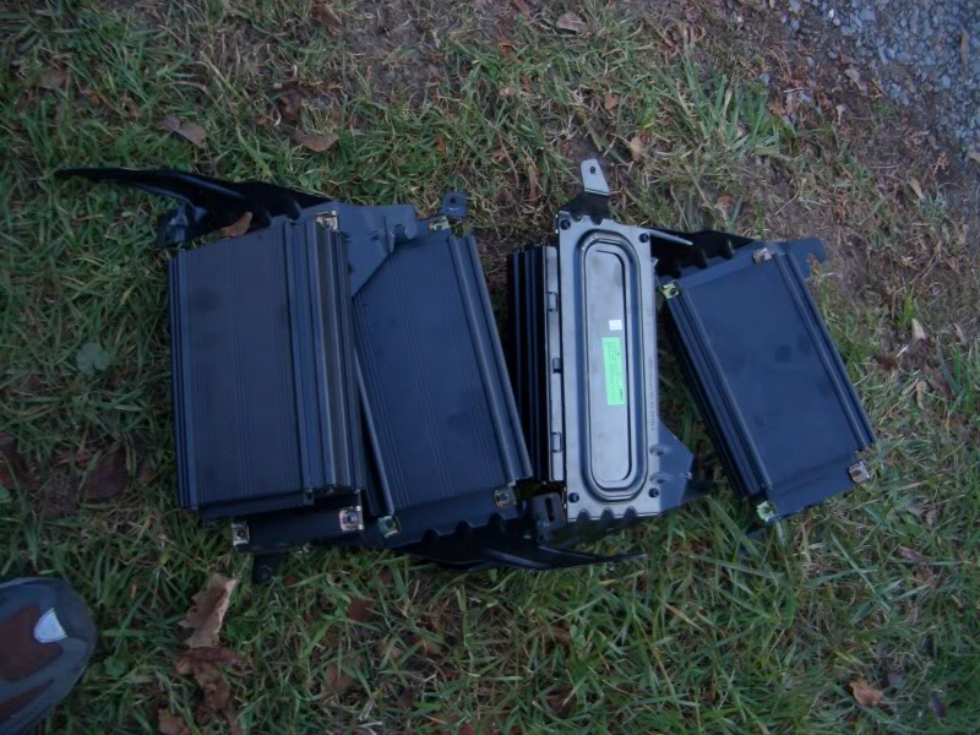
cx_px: 490
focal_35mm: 35
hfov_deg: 52.6
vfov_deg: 40.7
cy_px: 368
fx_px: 991
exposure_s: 1/8
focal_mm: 5.8
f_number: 2.6
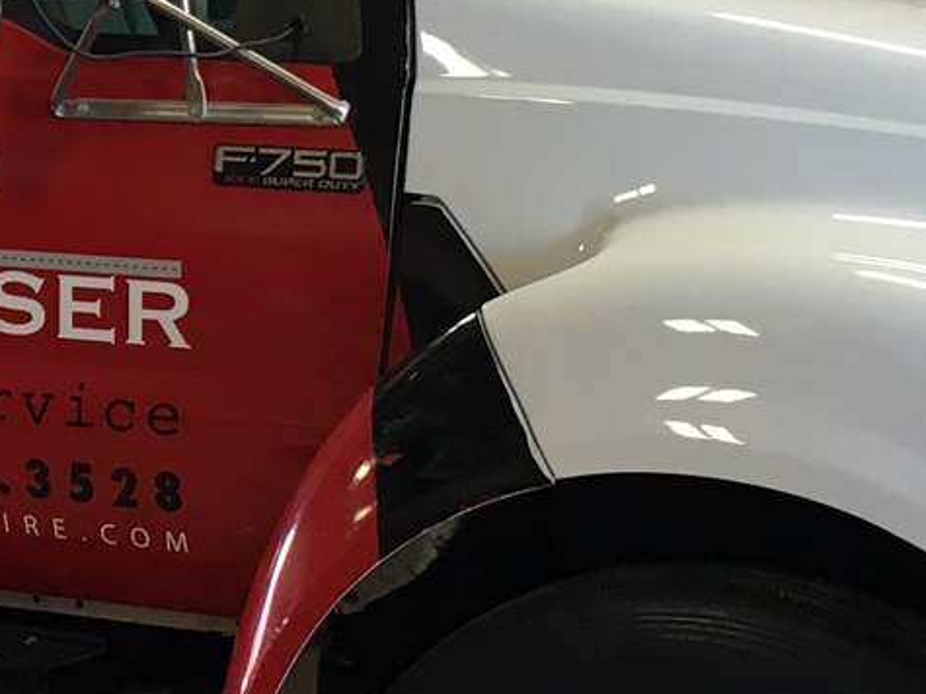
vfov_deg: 11.8
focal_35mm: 125
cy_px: 240
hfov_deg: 14.8
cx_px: -388
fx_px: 3343
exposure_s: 1/30
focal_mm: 4.15
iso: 50
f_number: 2.2
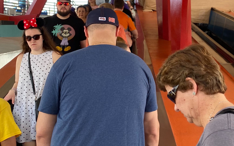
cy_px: 47
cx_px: 164
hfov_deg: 31.6
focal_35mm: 64
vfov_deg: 20.2
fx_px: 408
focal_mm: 4.25
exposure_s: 1/122
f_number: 1.8
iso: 64
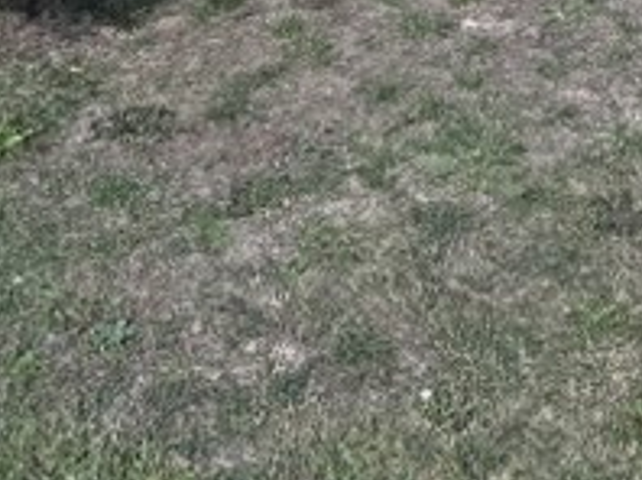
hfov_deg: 20.2
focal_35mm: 97
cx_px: 454
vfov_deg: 13.3
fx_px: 1797
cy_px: -441
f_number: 1.78
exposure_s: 1/2959
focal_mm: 6.76
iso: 80
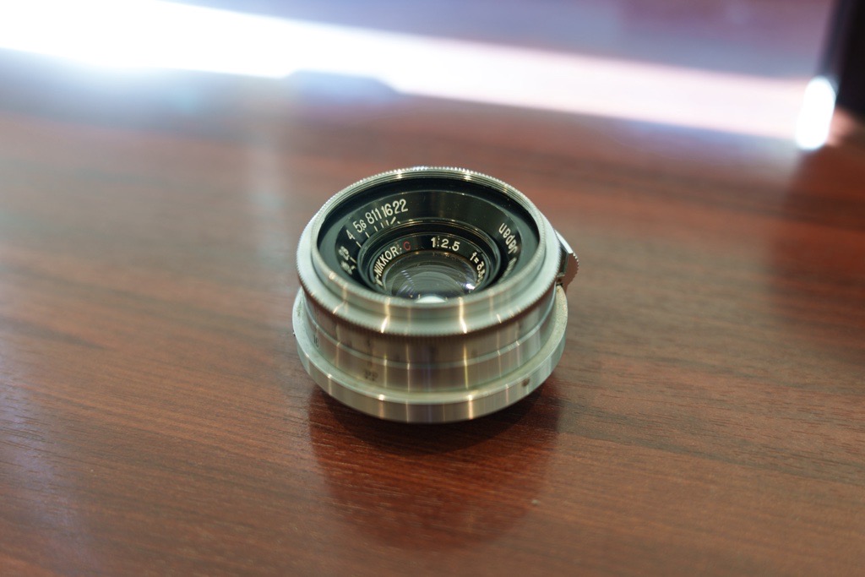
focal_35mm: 32
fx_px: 762
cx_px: 432
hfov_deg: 59.2
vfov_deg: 41.5
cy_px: 288
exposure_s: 1/40
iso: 125
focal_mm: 31.7
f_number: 2.8
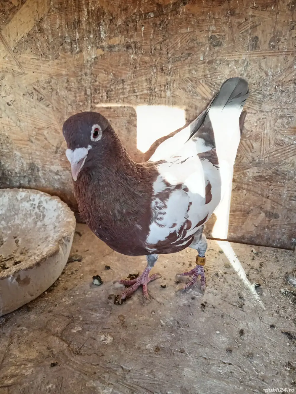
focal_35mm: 27
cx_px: 148
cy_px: 197
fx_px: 308
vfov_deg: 65.3
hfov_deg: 51.3
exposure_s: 1/100
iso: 529
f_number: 1.9
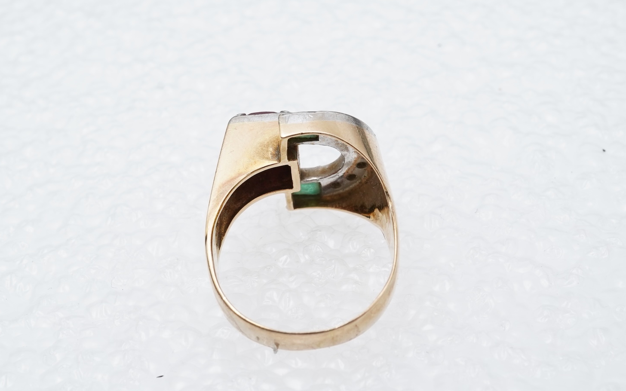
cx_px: 307
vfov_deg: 21.0
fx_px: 1058
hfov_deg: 33.0
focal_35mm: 62
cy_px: 186
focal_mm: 30
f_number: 22
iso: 640
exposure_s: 1/100
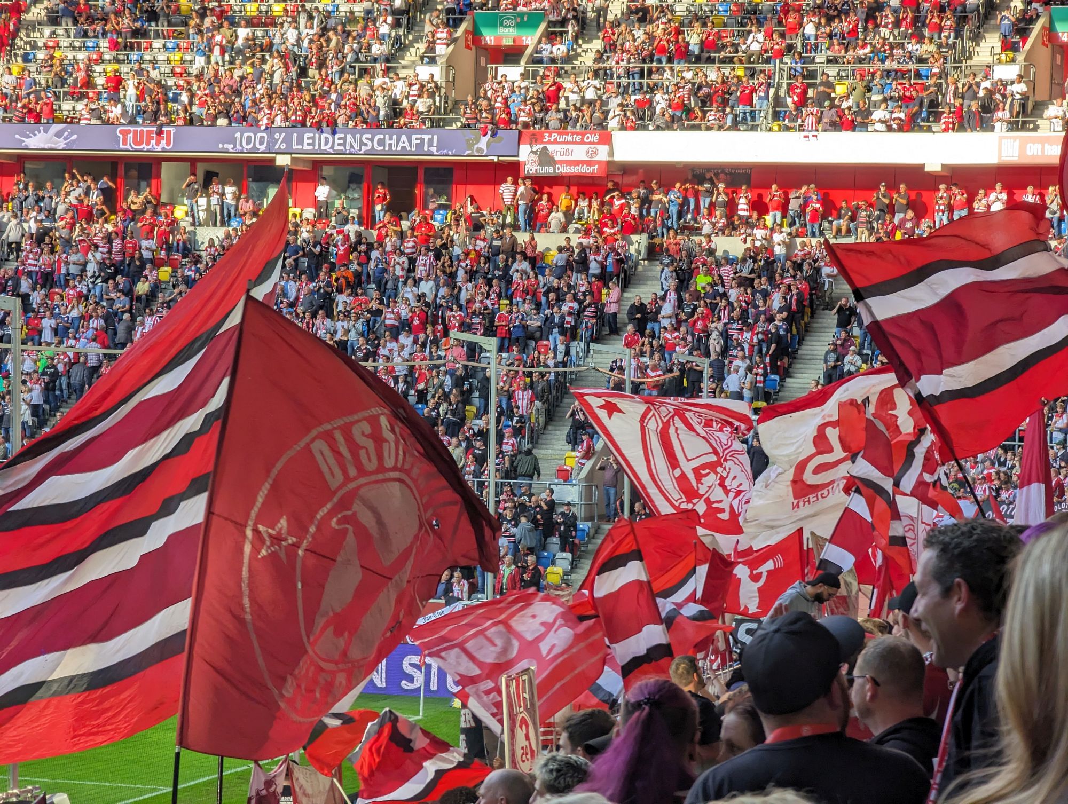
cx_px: 534
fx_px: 3275
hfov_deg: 18.5
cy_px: 402
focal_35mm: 106
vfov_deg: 14.0
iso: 63
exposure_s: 1/297
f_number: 3.5
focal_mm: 19
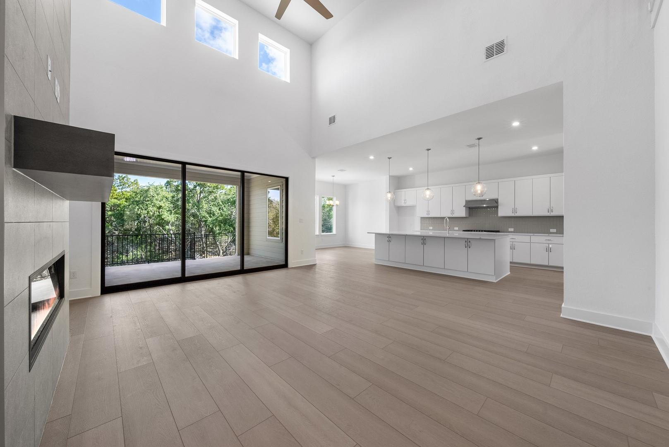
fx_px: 242
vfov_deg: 85.5
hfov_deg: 108.3
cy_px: 224
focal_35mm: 13
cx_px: 334
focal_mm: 13
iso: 800
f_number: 11
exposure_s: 1/5
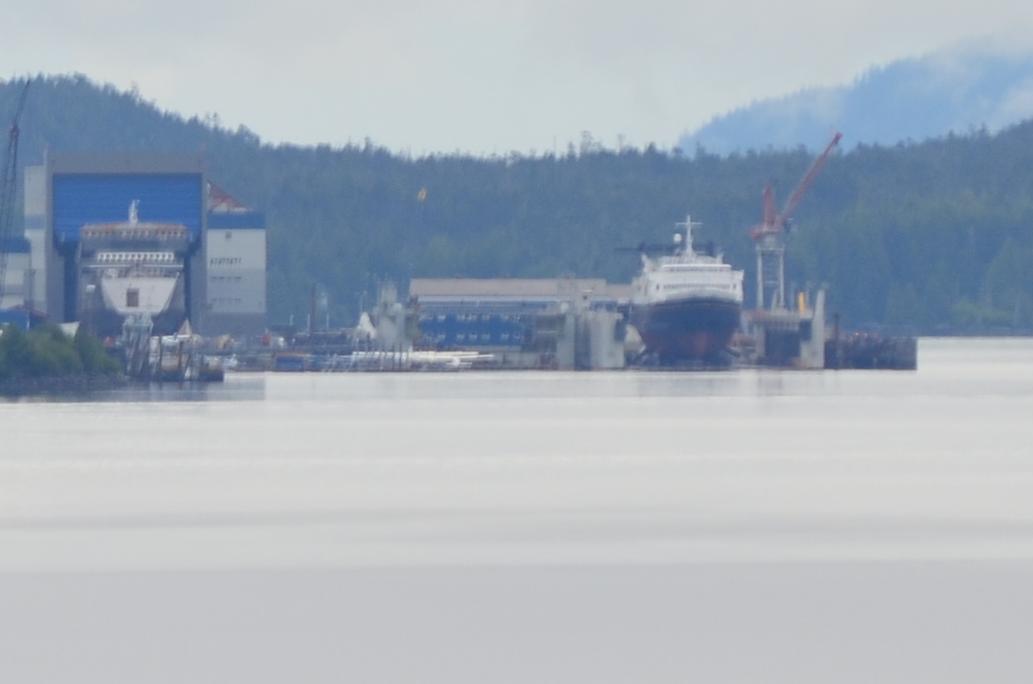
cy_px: 286
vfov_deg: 1.1
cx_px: 50
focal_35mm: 1267
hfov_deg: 1.6
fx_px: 36281
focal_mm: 200
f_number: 11
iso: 180
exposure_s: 1/125
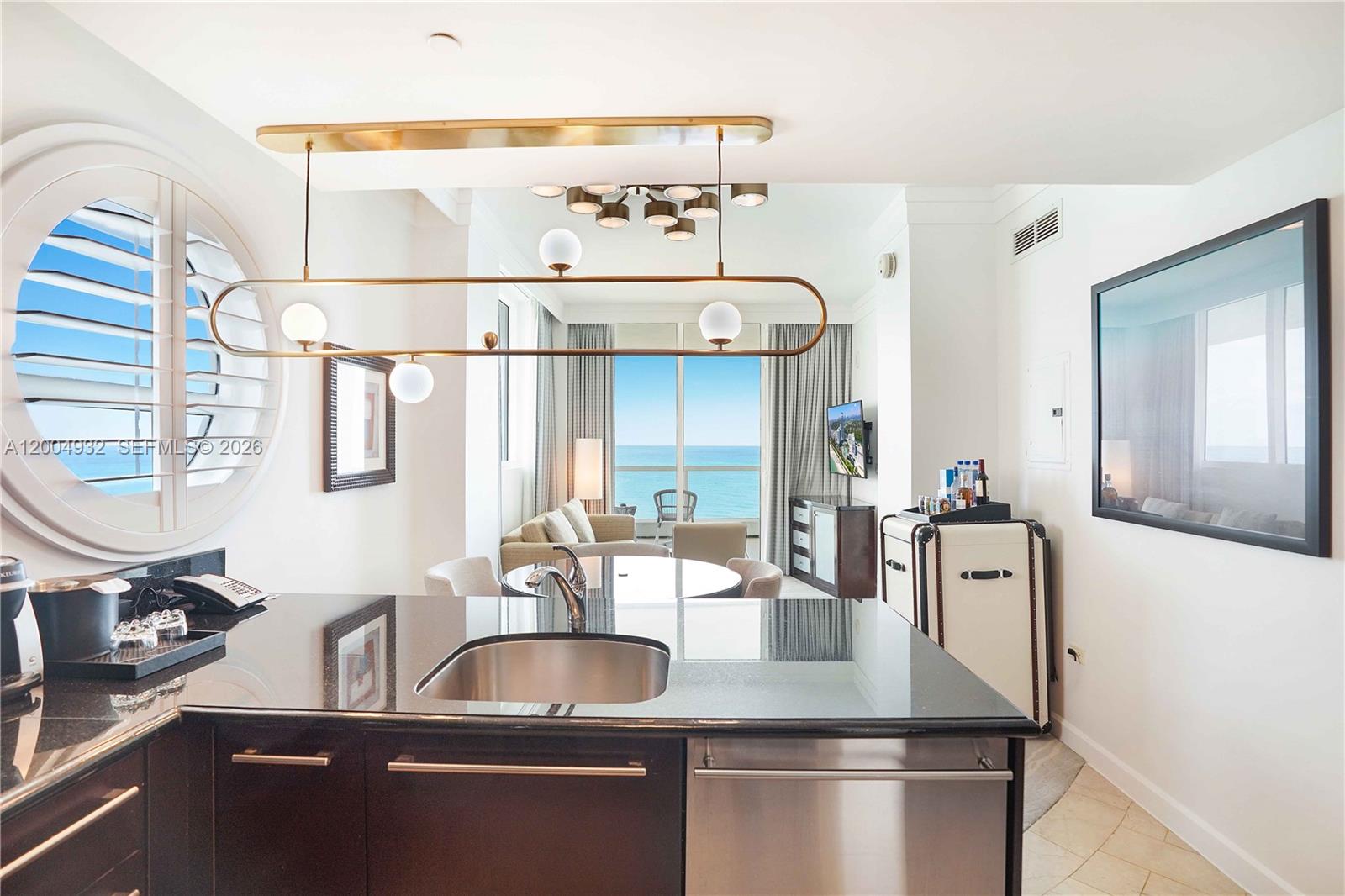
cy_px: 448
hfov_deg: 96.7
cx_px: 672
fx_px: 598
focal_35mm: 16
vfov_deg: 73.7
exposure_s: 1/160
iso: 400
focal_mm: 16
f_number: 4.5
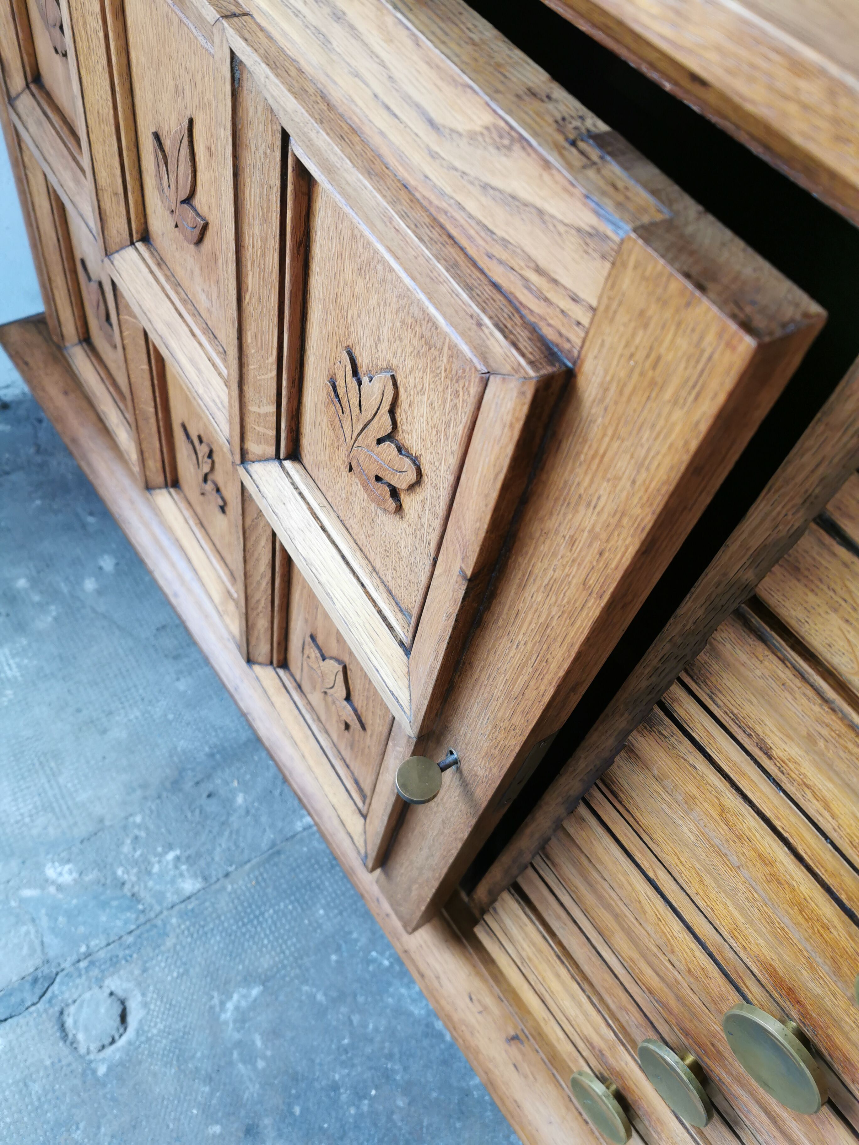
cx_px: 430
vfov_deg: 65.3
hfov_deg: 51.4
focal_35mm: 27
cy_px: 572
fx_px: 893
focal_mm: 5.56
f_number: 1.6
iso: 100
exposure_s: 1/60
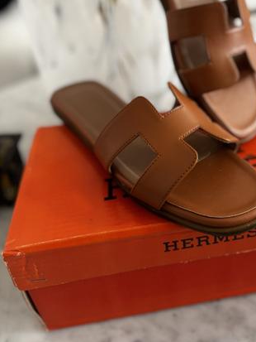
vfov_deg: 47.6
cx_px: 186
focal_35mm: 38
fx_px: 375
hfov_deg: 37.0
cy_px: 98
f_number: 1.6
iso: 200
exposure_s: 1/60
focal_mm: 5.96
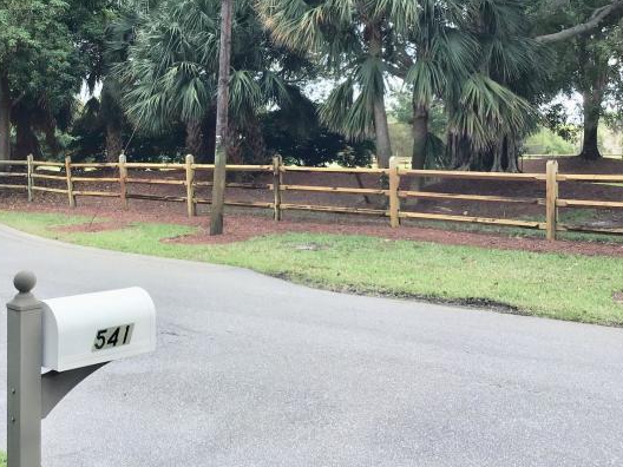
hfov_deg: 40.3
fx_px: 846
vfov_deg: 30.6
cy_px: 142
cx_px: 254
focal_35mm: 47
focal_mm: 3.3
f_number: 2.4
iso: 25
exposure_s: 1/463
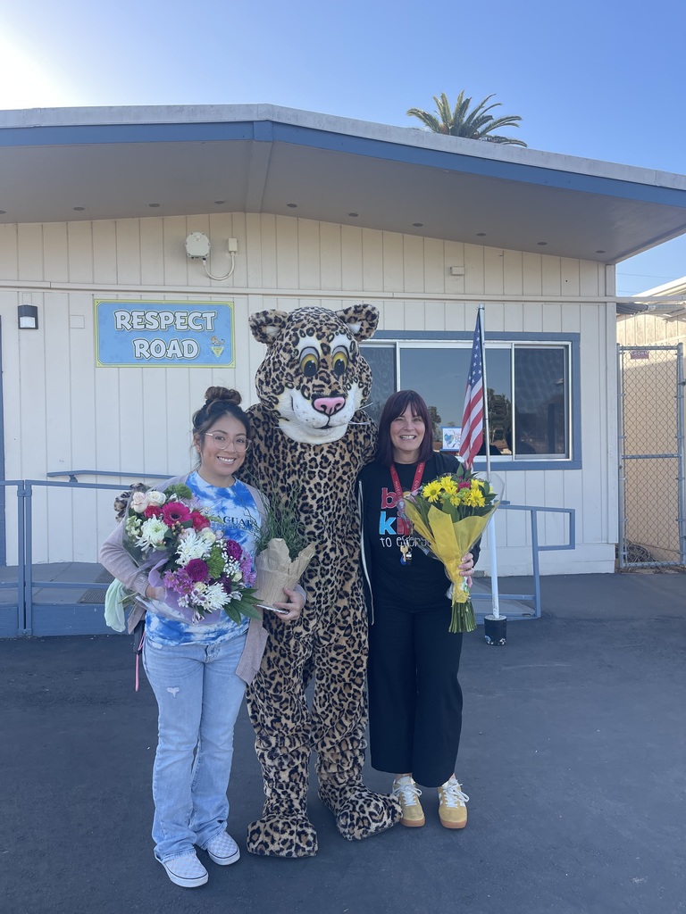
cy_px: 457
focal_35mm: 25
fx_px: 661
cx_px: 343
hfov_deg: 54.9
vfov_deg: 69.4
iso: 32
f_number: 1.6
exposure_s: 1/518
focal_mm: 5.1
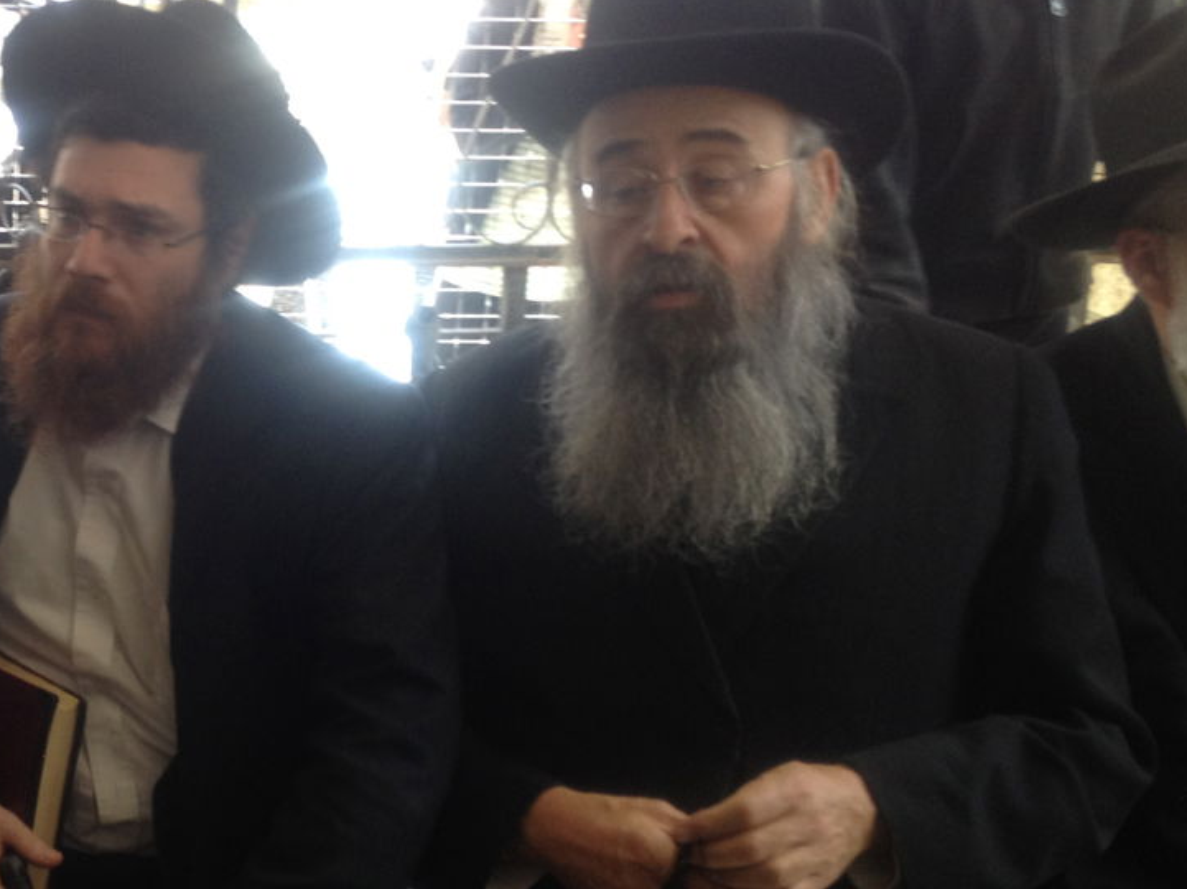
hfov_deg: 27.5
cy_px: 515
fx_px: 2331
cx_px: 110
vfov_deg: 21.6
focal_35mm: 68
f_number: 2.4
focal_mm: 4.28
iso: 80
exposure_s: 1/60
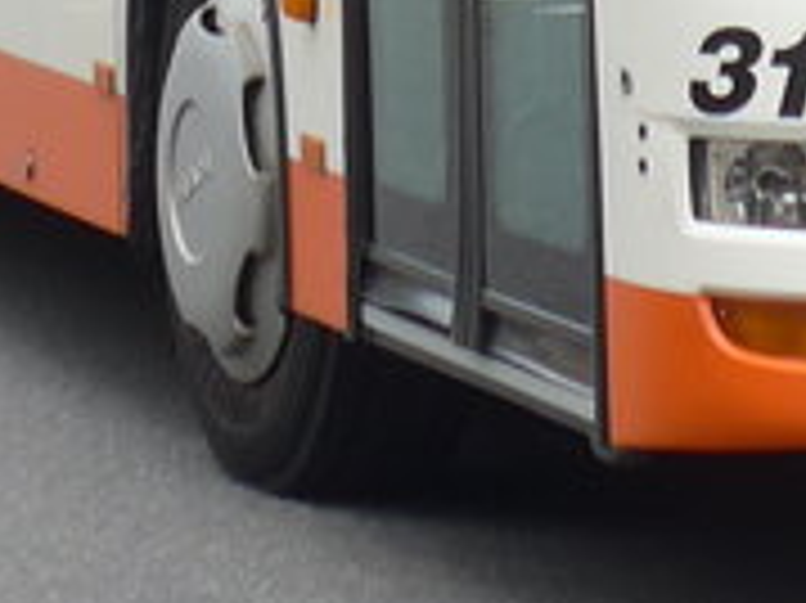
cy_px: -1192
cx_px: 459
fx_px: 9191
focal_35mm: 395
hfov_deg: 5.0
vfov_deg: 3.7
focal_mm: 12
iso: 80
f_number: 3.5
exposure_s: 1/320
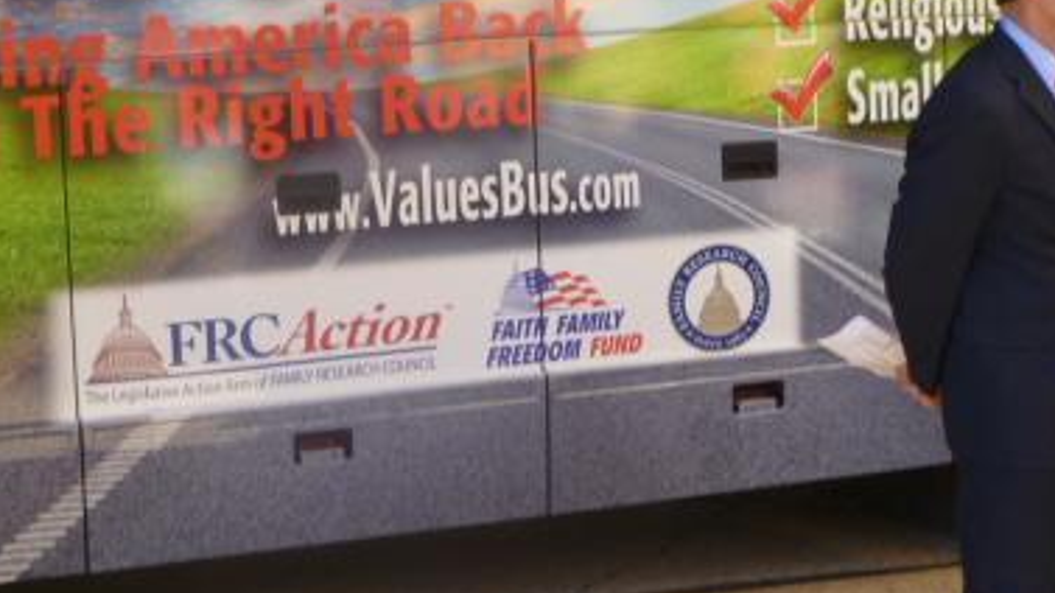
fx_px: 2434
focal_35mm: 87
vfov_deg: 13.9
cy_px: 271
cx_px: 437
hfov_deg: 24.4
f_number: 3.8
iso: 80
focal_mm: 8.4
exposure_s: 1/60
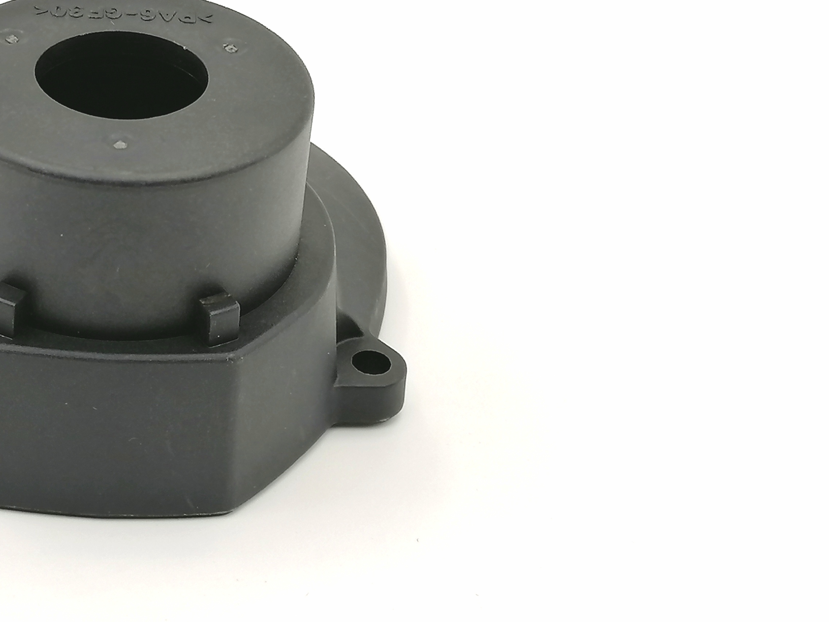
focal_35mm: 85
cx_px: 99
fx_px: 2036
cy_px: 241
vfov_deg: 17.3
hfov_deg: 22.5
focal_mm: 5.3
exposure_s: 1/100
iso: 50
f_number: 1.8
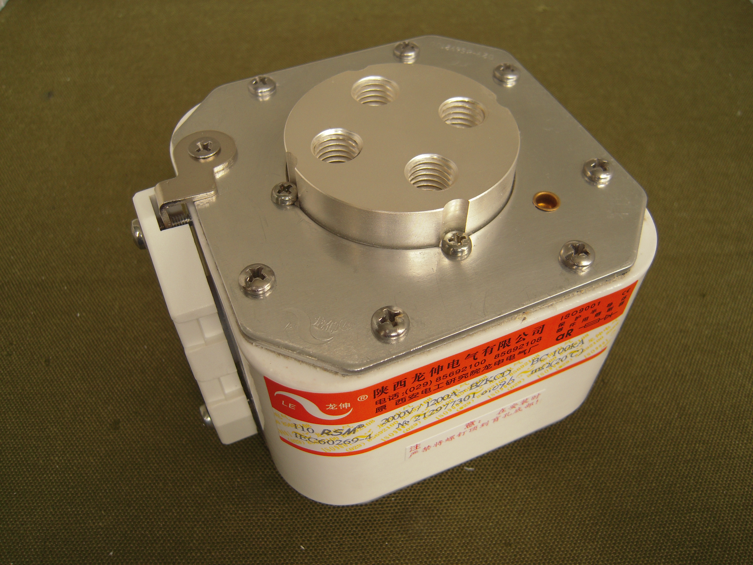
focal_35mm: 31
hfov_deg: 58.4
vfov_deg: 45.4
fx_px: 674
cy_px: 282
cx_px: 376
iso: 100
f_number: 2.8
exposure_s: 1/100
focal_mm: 5.6
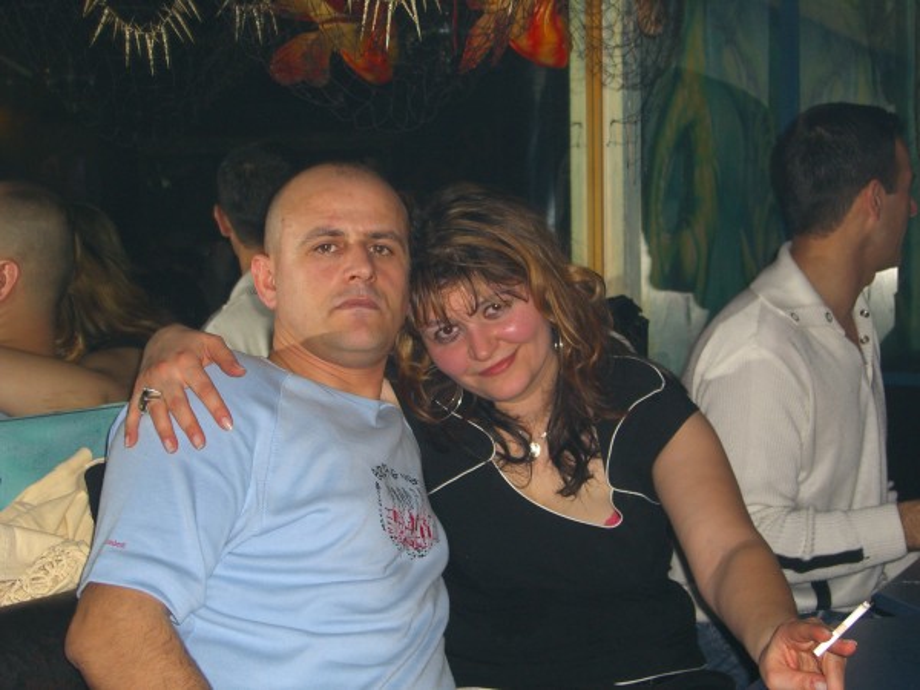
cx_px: 460
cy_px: 345
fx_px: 1515
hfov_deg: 33.8
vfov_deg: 25.7
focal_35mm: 57
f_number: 3.6
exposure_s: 1/60
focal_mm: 11.8
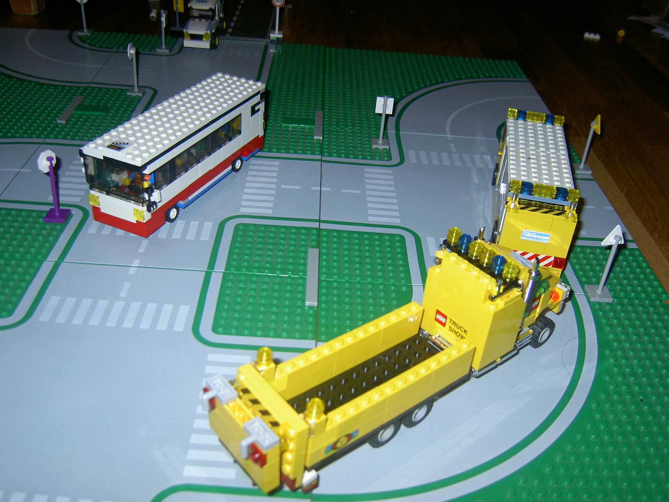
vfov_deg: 40.7
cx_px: 341
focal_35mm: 35
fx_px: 676
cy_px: 248
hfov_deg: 52.6
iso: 100
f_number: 2.8
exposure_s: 1/60
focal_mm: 5.6
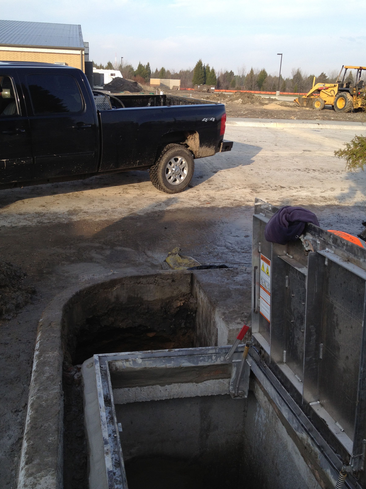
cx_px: 187
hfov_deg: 39.7
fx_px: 507
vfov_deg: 51.4
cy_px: 241
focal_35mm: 36
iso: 64
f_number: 2.4
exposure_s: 1/627
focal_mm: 4.28
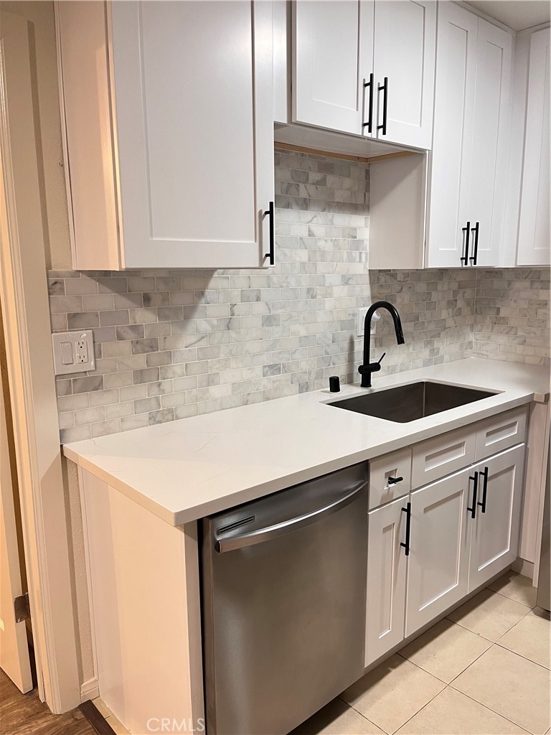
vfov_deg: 67.3
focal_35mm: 26
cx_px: 276
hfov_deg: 53.1
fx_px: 552
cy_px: 368
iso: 200
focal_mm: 5.1
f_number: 1.6
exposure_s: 1/60
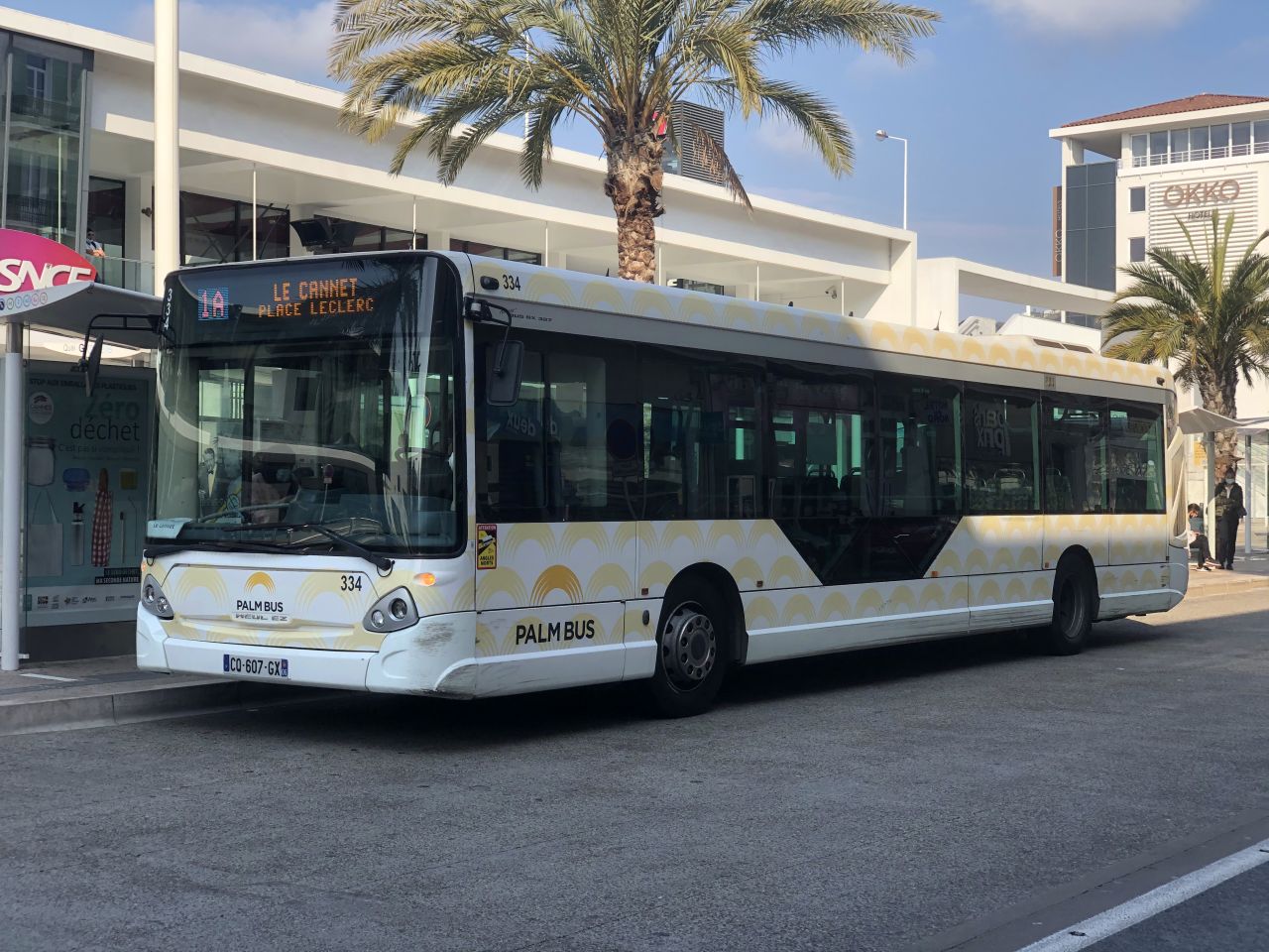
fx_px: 1906
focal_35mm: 52
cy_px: 476
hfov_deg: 36.8
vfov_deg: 28.0
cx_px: 634
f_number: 2.4
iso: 16
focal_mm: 6
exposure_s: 1/631
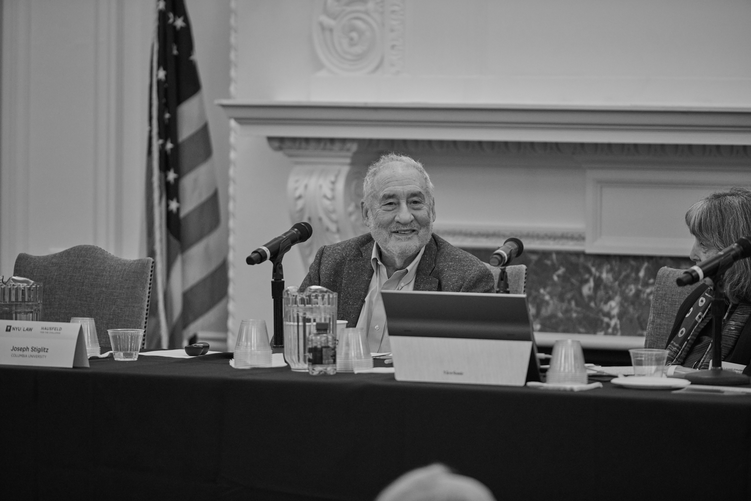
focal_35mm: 200
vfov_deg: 6.9
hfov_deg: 10.3
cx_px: 376
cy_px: 250
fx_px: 4172
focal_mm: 200
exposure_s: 1/125
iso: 1250
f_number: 2.8
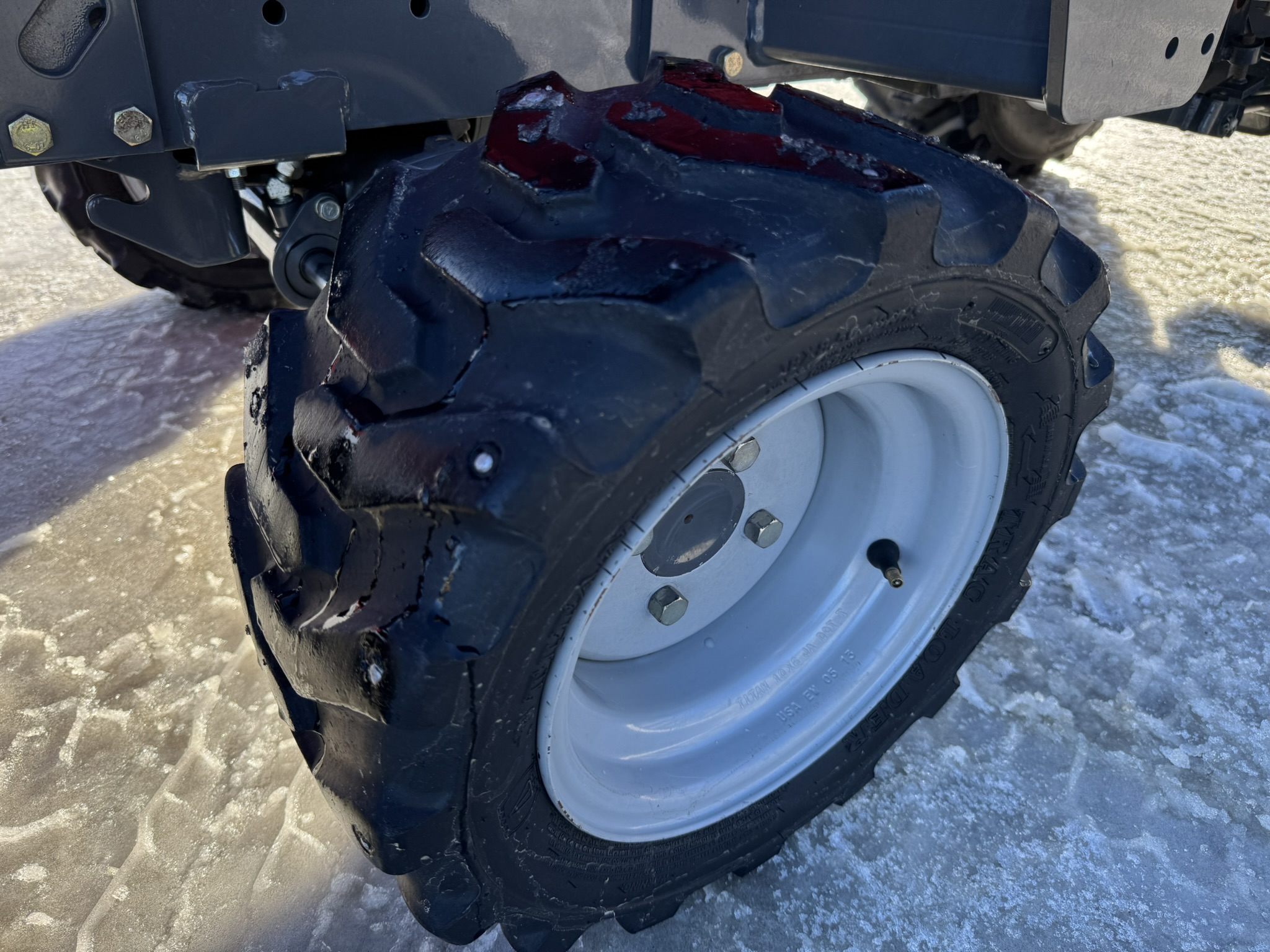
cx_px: 635
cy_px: 476
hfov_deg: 71.6
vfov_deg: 56.8
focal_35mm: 24
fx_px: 881
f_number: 1.78
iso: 80
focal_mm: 6.76
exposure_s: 1/1151
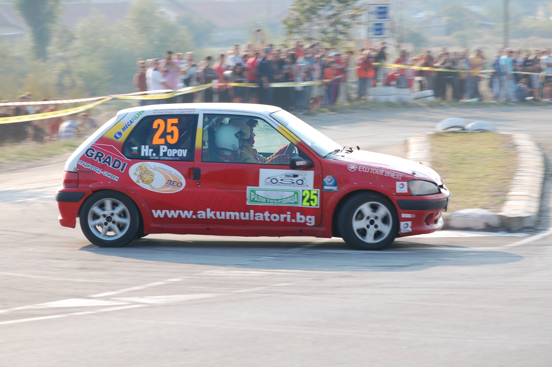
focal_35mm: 158
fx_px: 2413
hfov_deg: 13.1
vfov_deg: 8.7
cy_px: 184
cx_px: 276
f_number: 10
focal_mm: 105
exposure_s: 1/125
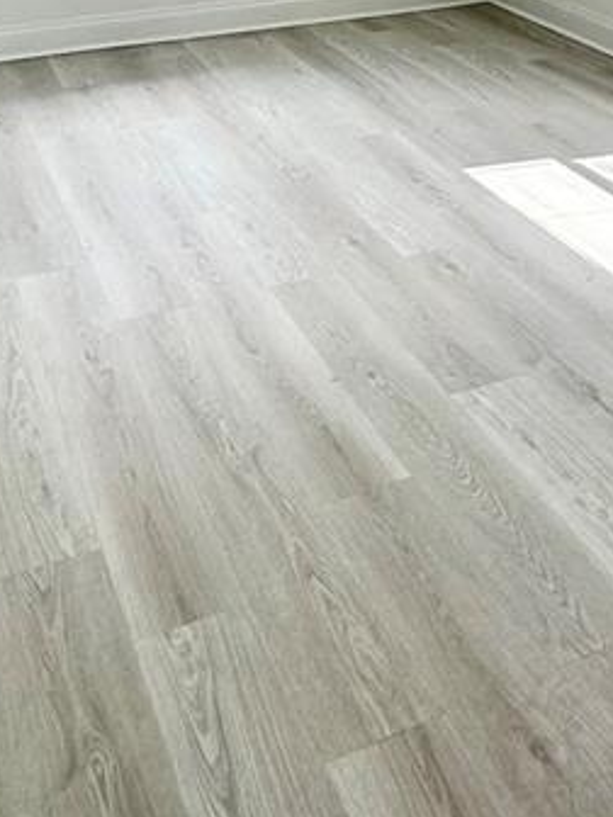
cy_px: -88
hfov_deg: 29.0
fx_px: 1181
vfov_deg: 33.2
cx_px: 397
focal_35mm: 50
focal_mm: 2.22
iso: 40
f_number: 2.2
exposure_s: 1/163
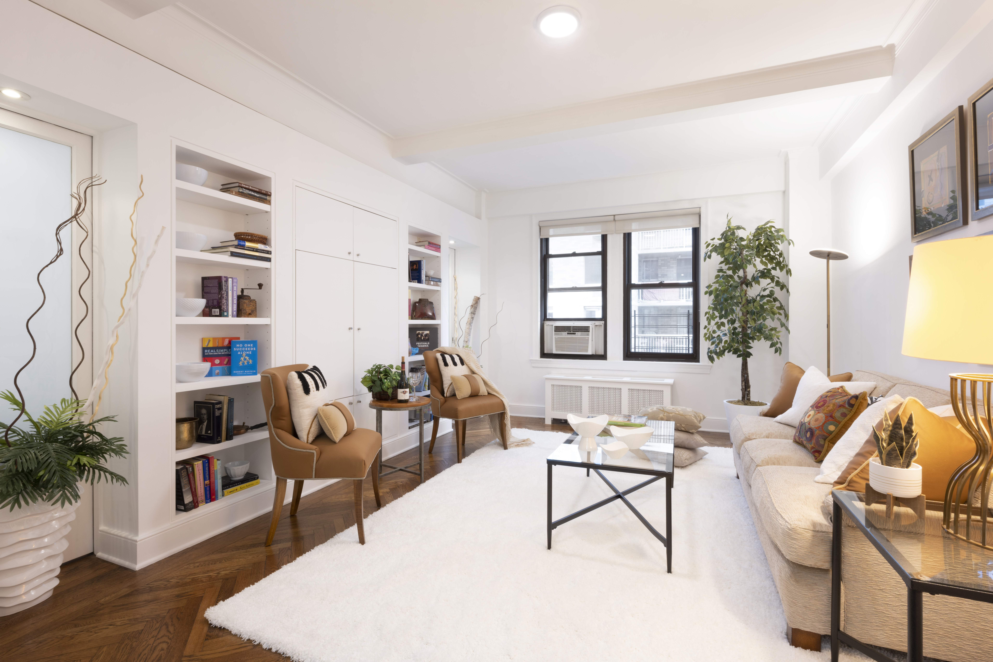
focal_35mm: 16
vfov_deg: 72.1
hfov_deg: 95.0
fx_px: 455
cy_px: 331
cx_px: 496
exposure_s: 5
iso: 100
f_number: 18
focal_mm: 16.5
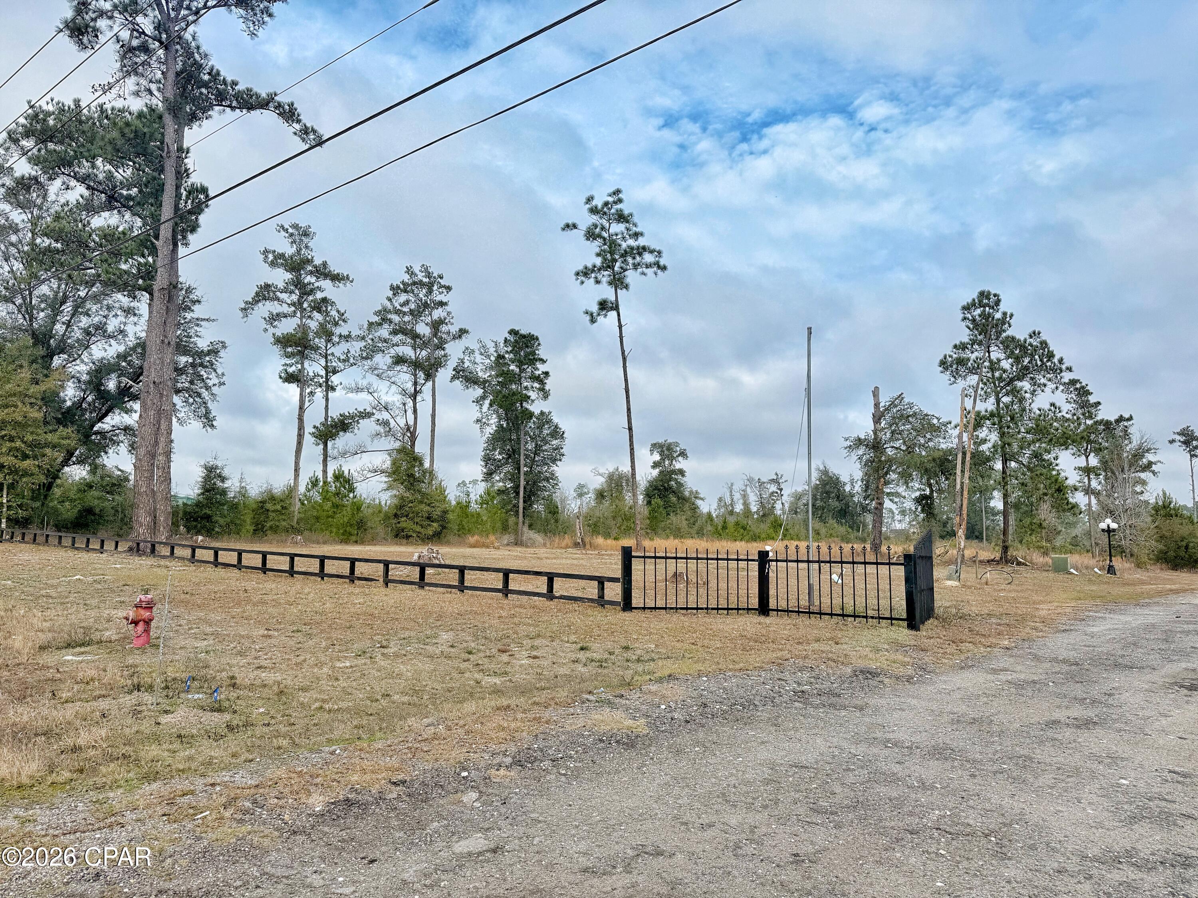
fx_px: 831
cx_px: 599
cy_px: 449
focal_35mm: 24
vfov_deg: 56.8
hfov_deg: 71.6
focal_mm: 6.76
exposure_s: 1/3759
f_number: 1.78
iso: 80
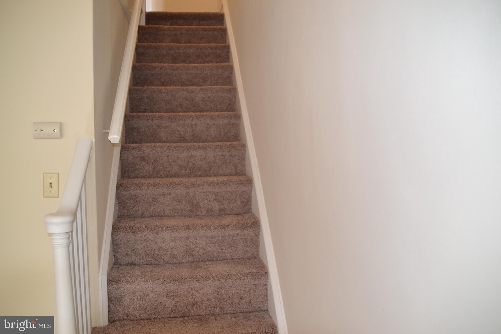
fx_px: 417
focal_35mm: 30
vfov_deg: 43.6
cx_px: 250
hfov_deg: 61.9
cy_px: 167
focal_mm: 20
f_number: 3.5
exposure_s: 1/60
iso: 1100
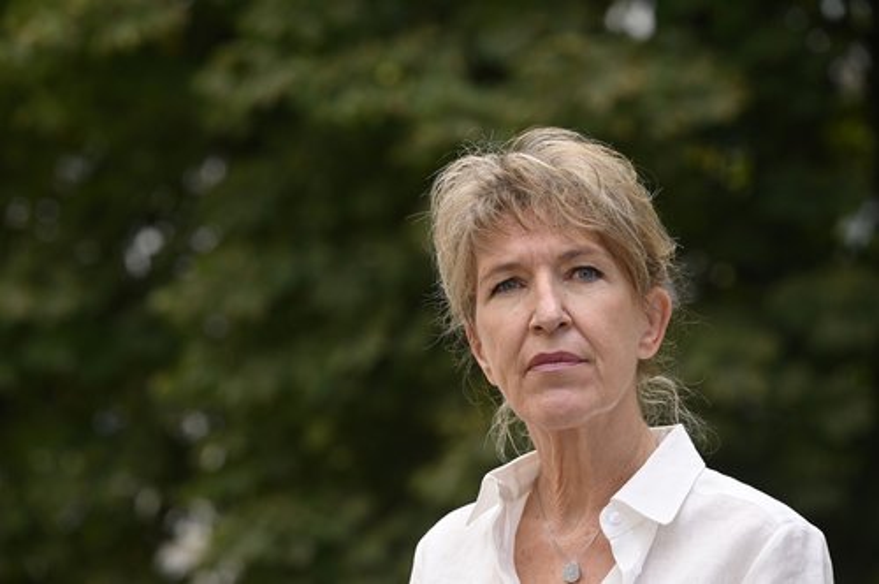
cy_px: 292
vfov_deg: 6.8
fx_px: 4877
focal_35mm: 200
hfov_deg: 10.3
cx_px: 440
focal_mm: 200
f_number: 7.1
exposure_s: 1/640
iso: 500
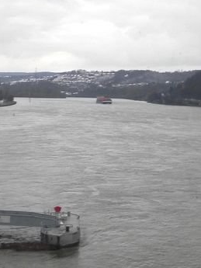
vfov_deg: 22.5
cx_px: 86
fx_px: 673
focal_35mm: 87
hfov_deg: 17.0
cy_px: 125
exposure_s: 1/125
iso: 80
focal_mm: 4.5
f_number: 3
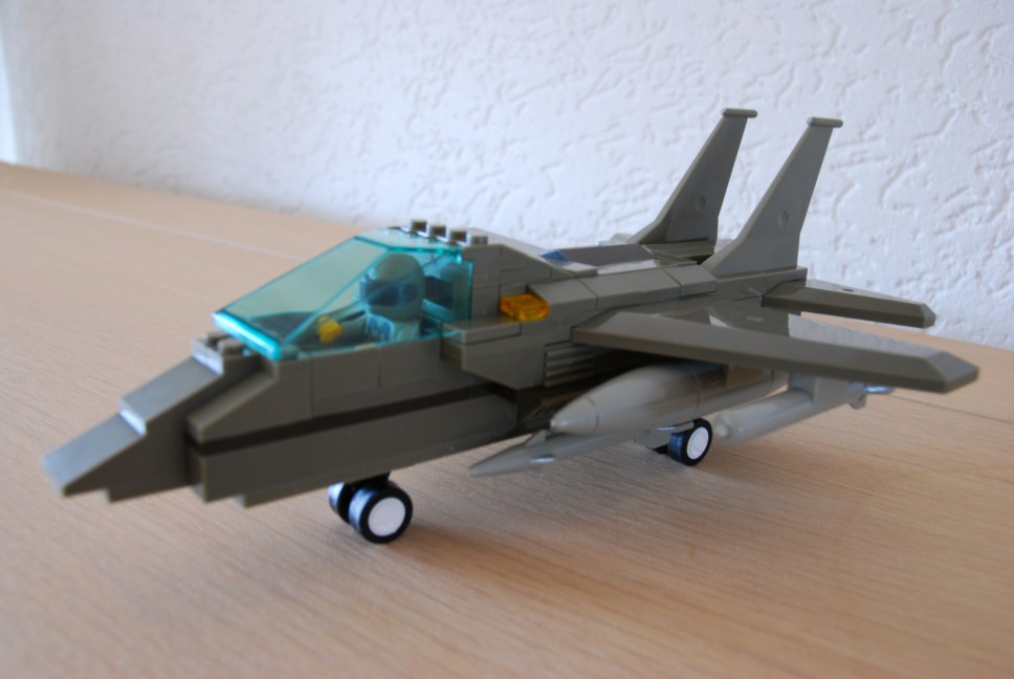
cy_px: 340
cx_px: 507
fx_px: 931
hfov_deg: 57.2
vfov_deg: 40.1
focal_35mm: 33
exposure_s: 1/3
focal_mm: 22
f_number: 6.3
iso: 200
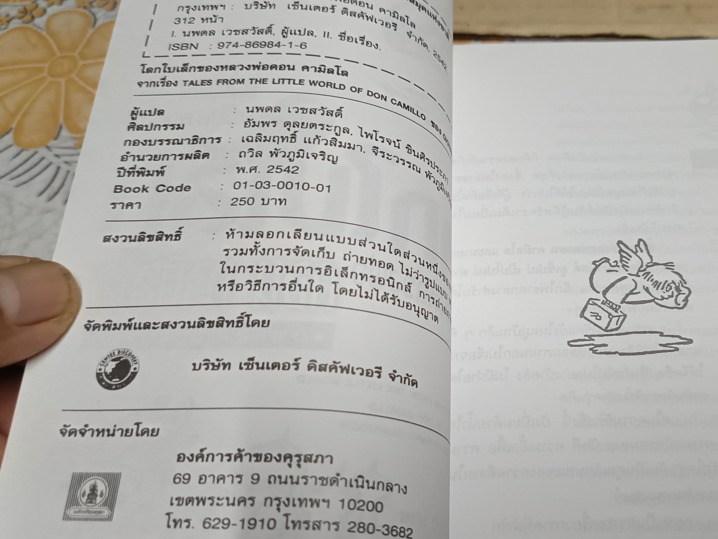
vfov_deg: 37.7
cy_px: 298
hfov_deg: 48.0
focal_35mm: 38
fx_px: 788
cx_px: 492
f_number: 1.7
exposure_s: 1/50
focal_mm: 5.31
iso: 1055
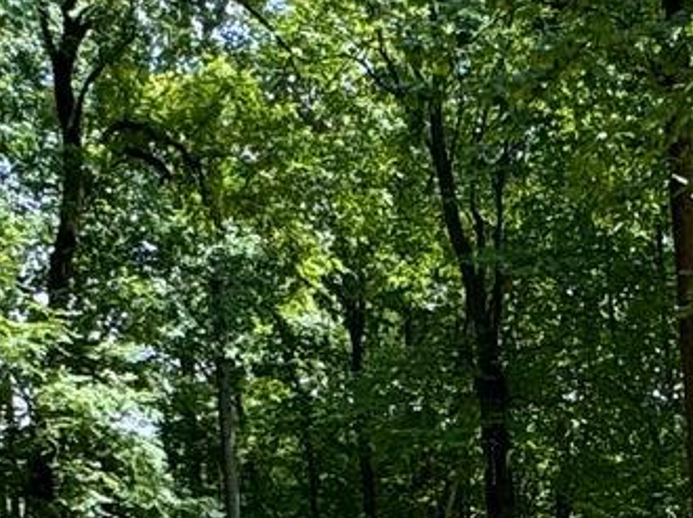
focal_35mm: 87
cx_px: 546
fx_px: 1740
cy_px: 914
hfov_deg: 22.2
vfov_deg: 14.9
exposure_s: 1/287
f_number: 2.2
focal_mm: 2.22
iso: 40
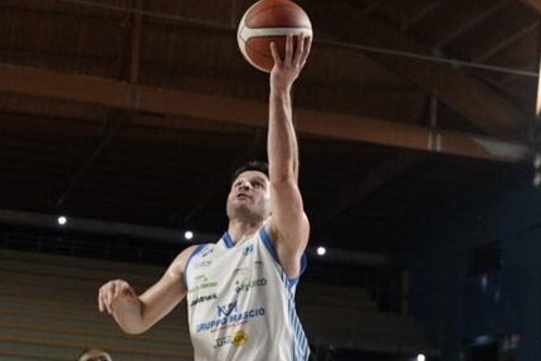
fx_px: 601
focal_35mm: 40
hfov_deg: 48.4
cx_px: 260
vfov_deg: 33.4
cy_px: 201
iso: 4000
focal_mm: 32
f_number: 2.8
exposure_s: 1/1000
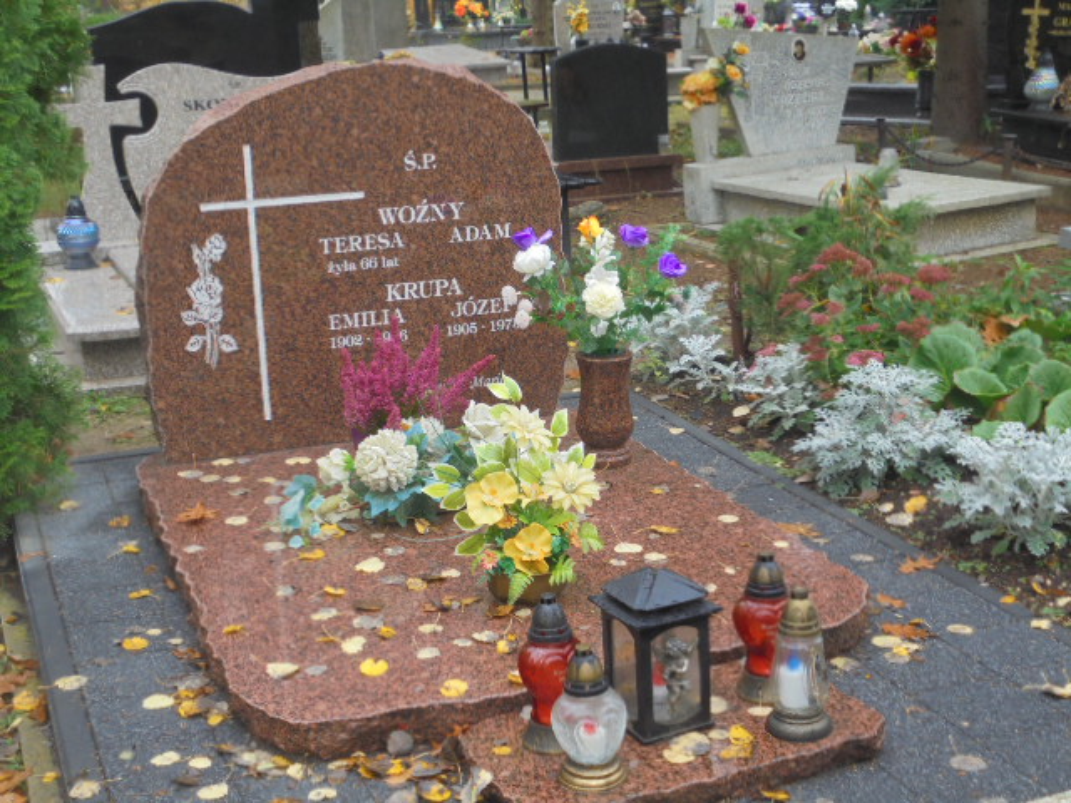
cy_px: 402
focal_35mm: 49
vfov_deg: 29.7
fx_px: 1516
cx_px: 536
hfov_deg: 38.9
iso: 100
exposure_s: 1/30
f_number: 4.8
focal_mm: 8.9
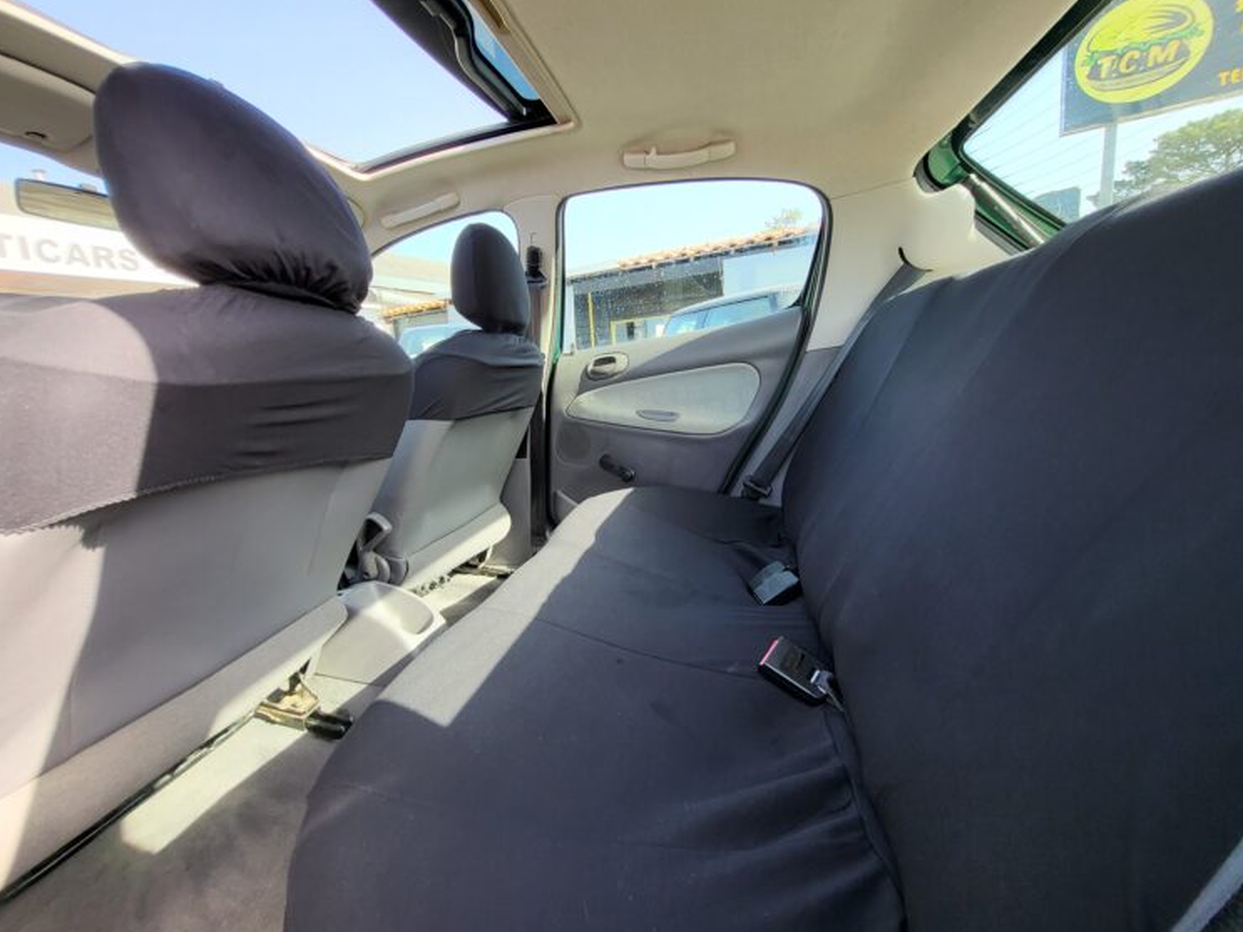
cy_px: 452
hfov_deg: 102.0
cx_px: 591
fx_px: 503
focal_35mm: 14
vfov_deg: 85.6
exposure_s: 1/100
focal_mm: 1.74
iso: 40
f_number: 2.2
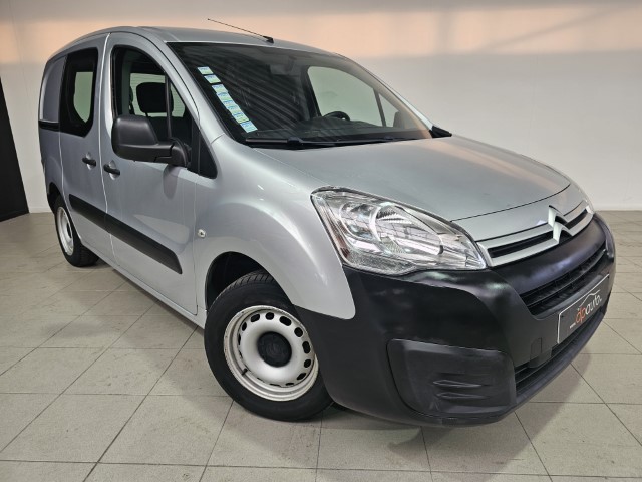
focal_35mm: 23
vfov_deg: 58.9
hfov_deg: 73.9
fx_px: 427
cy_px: 241
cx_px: 321
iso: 64
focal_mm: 6.3
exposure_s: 1/190
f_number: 1.7
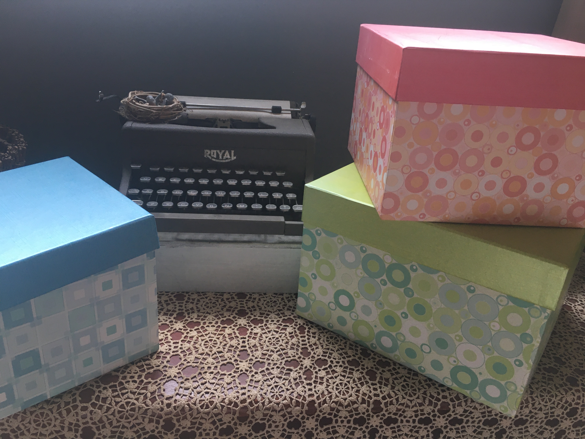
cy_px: 220
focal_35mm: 29
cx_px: 292
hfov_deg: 61.7
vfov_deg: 48.2
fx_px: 490
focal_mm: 4.15
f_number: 2.2
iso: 64
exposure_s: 1/30
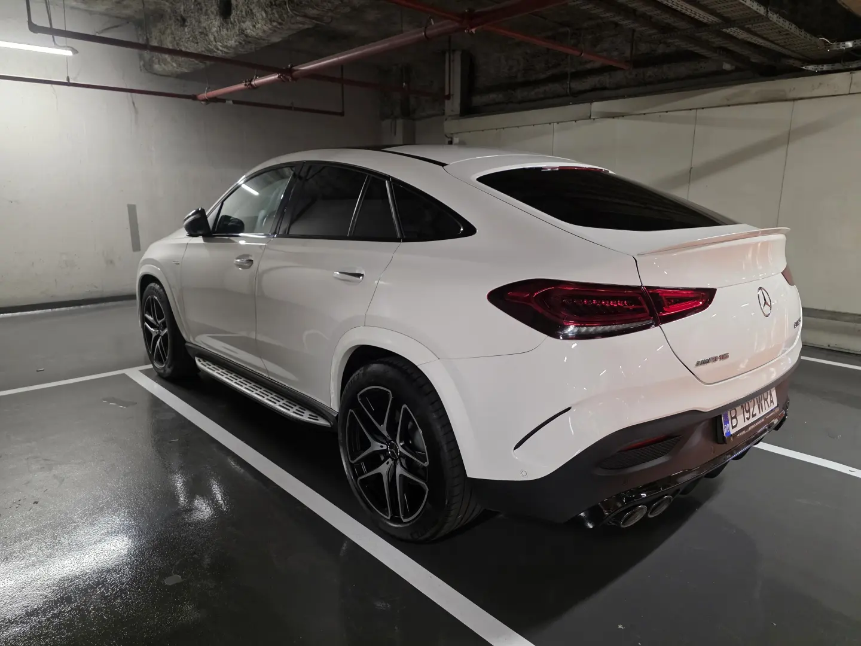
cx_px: 430
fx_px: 572
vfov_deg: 58.9
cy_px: 323
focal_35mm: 23
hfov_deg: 73.9
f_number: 1.7
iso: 800
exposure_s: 1/100
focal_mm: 6.3
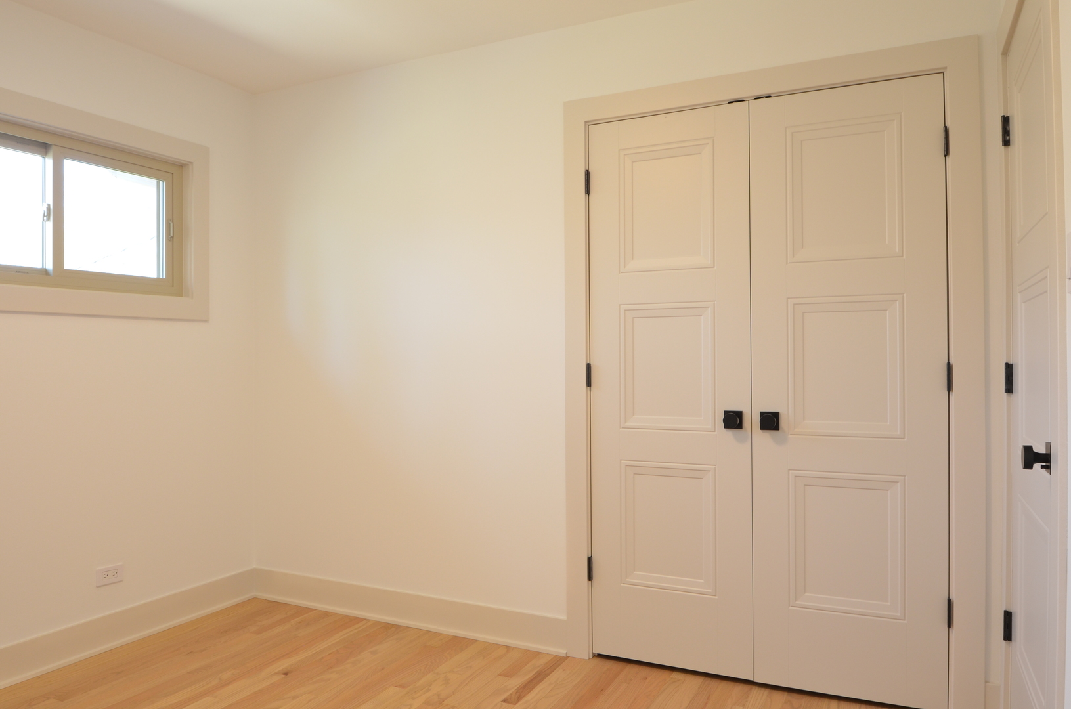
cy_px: 354
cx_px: 536
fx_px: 712
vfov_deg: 52.9
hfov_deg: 73.9
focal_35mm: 24
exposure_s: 1/3
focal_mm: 16
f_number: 8
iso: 400
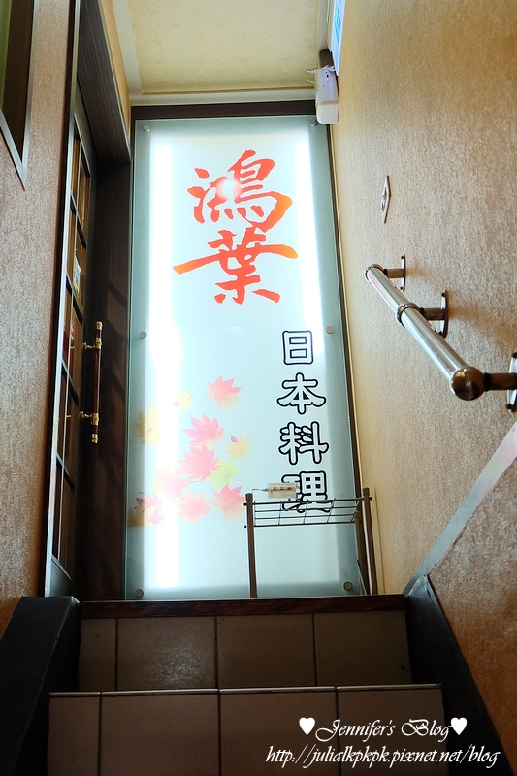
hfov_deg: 40.0
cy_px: 388
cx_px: 258
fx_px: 711
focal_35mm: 33
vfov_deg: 57.2
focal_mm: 22.2
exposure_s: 1/60
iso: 800
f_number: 4
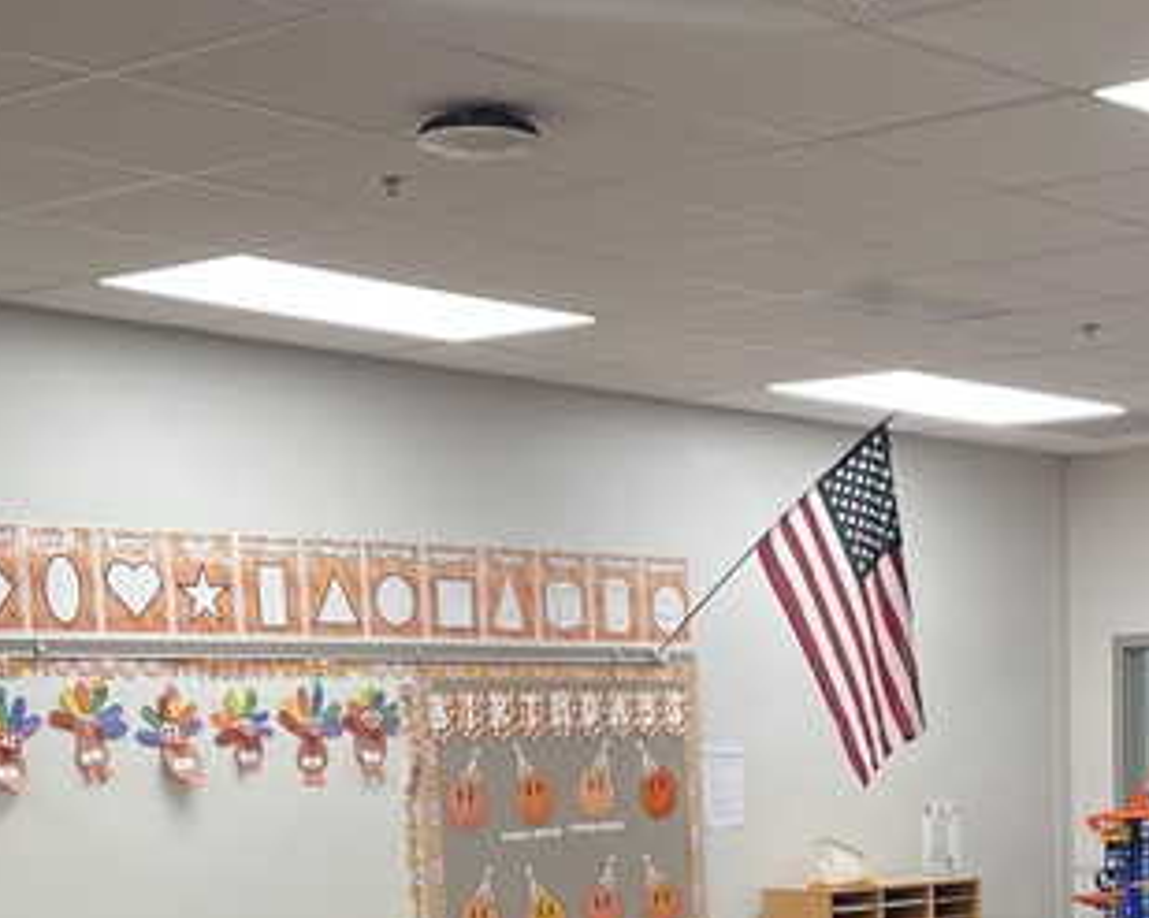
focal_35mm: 84
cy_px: 1301
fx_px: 2856
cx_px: 922
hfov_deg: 22.4
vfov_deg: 16.9
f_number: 1.6
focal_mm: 4.2
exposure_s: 1/60
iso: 64
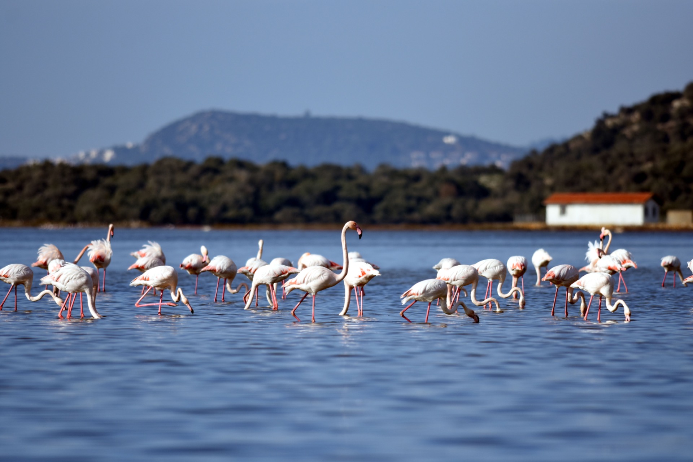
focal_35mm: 450
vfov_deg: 3.1
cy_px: 231
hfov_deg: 4.6
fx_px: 8662
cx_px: 346
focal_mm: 300
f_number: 4
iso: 250
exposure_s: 1/3200
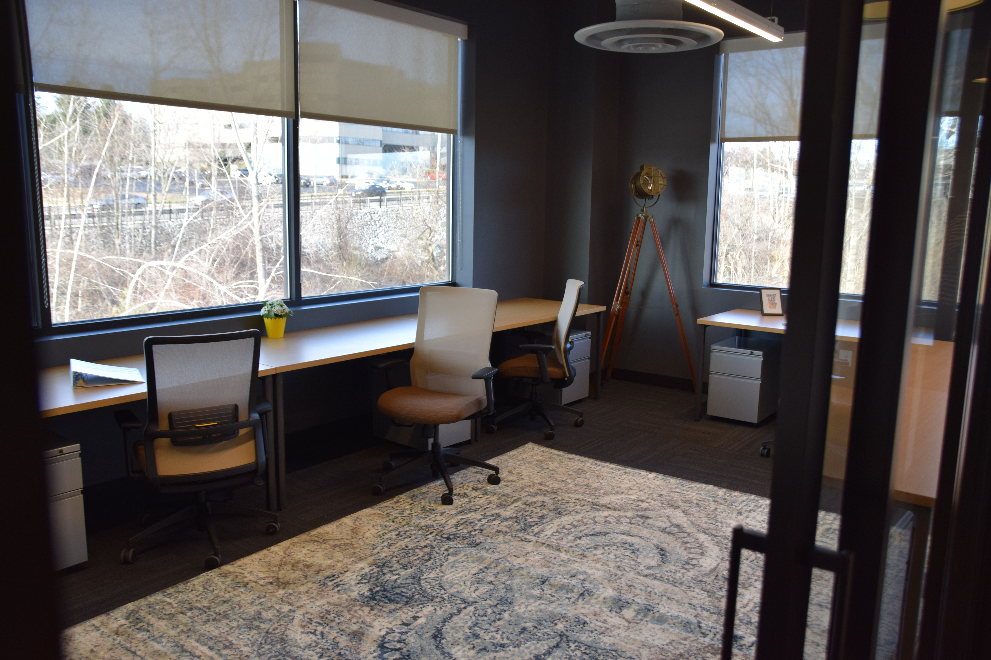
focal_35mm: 27
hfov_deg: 67.4
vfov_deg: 47.9
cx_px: 496
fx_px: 743
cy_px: 330
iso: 400
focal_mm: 18
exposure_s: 1/100
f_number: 5
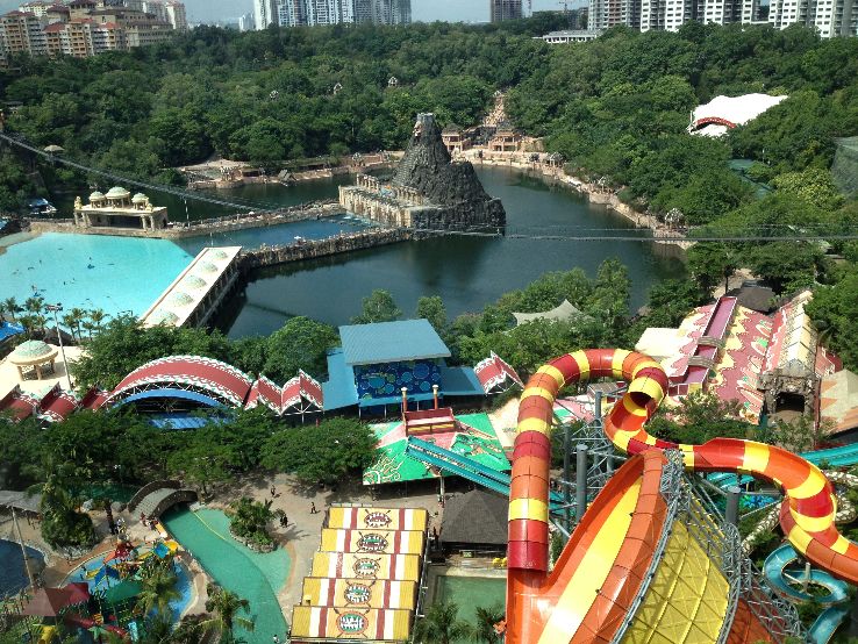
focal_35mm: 35
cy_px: 322
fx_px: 868
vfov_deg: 40.7
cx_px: 429
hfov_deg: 52.6
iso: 64
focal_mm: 4.28
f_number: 2.4
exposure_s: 1/1062
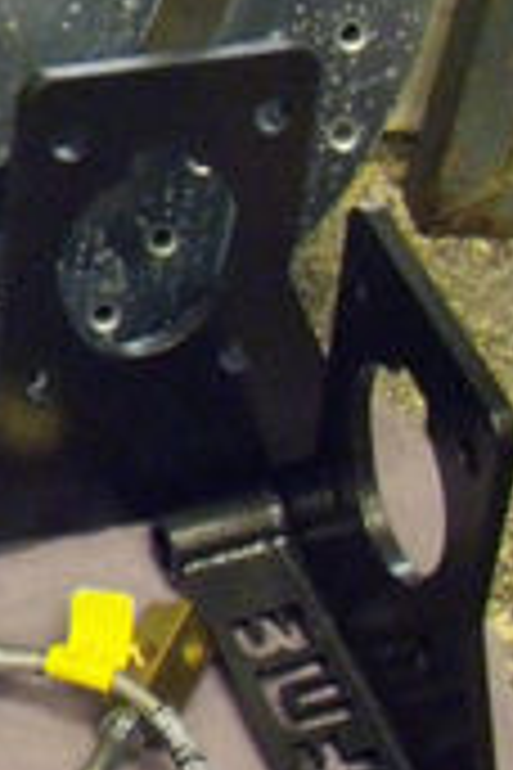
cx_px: -585
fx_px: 2992
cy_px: 311
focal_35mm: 140
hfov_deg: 9.1
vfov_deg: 14.6
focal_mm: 6.4
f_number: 3.6
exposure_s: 1/60
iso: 400
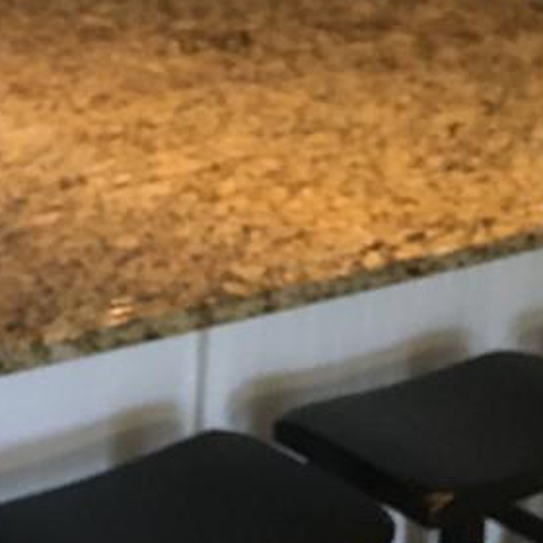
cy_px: -146
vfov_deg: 17.4
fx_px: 1668
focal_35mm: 94
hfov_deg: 16.2
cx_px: -372
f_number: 2.2
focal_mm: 4.15
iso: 200
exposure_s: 1/30
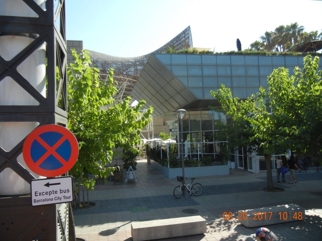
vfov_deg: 46.8
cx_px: 161
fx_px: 279
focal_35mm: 30
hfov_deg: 60.0
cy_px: 120
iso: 160
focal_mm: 5.4
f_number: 3.5
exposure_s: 1/774
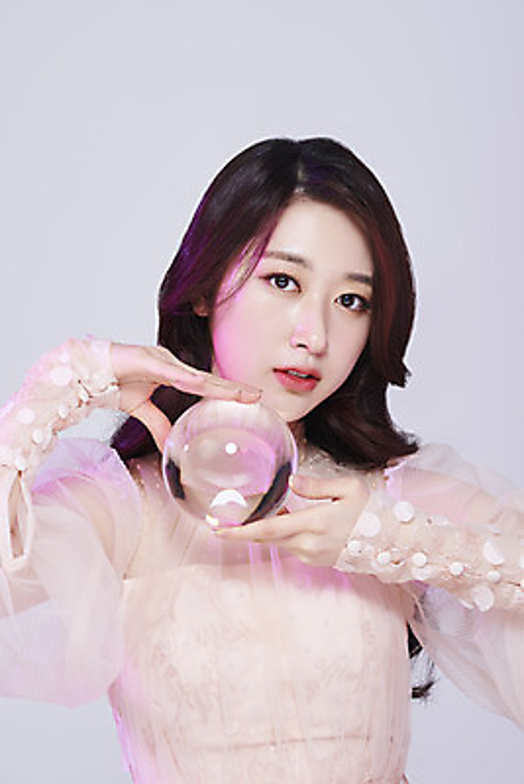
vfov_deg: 19.4
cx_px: 262
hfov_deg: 13.1
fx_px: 2290
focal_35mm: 105
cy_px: 392
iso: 64
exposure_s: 1/125
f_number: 11
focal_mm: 105
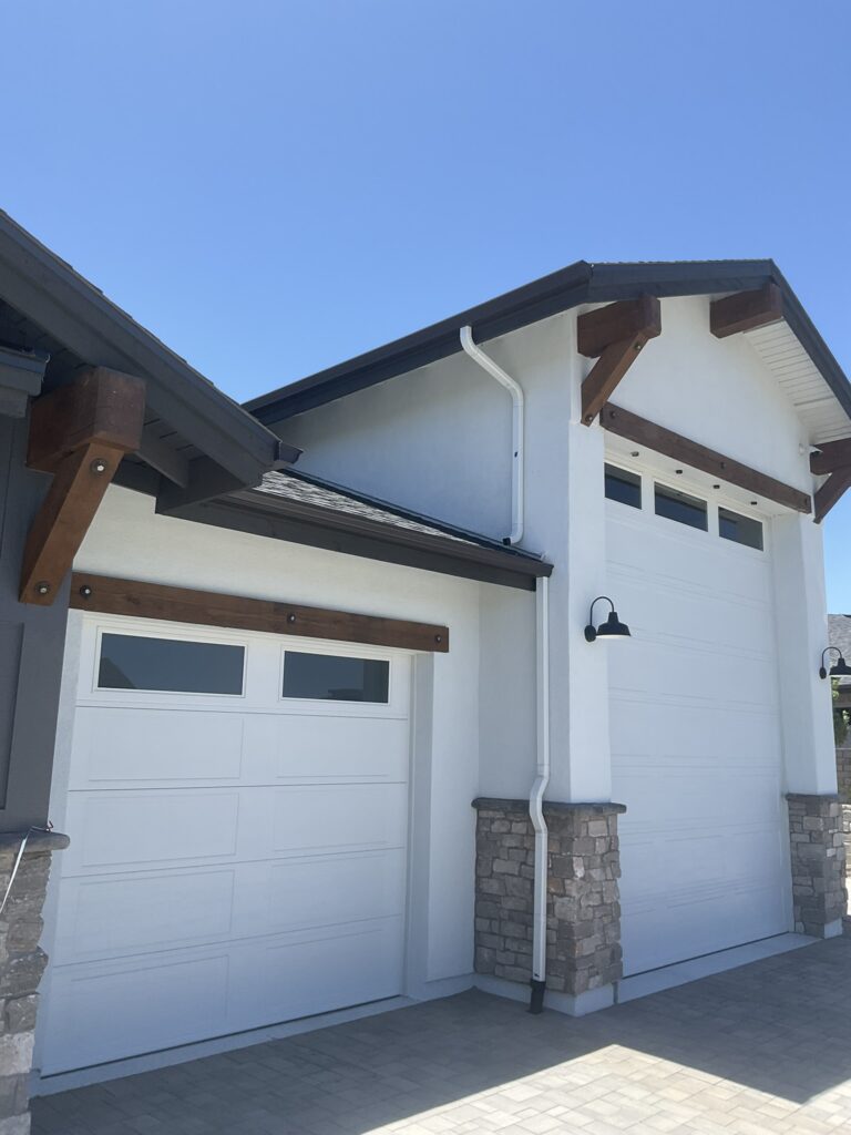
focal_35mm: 29
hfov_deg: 48.2
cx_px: 426
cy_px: 568
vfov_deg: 61.7
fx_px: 951
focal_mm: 3
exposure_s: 1/1221
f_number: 1.8
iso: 16
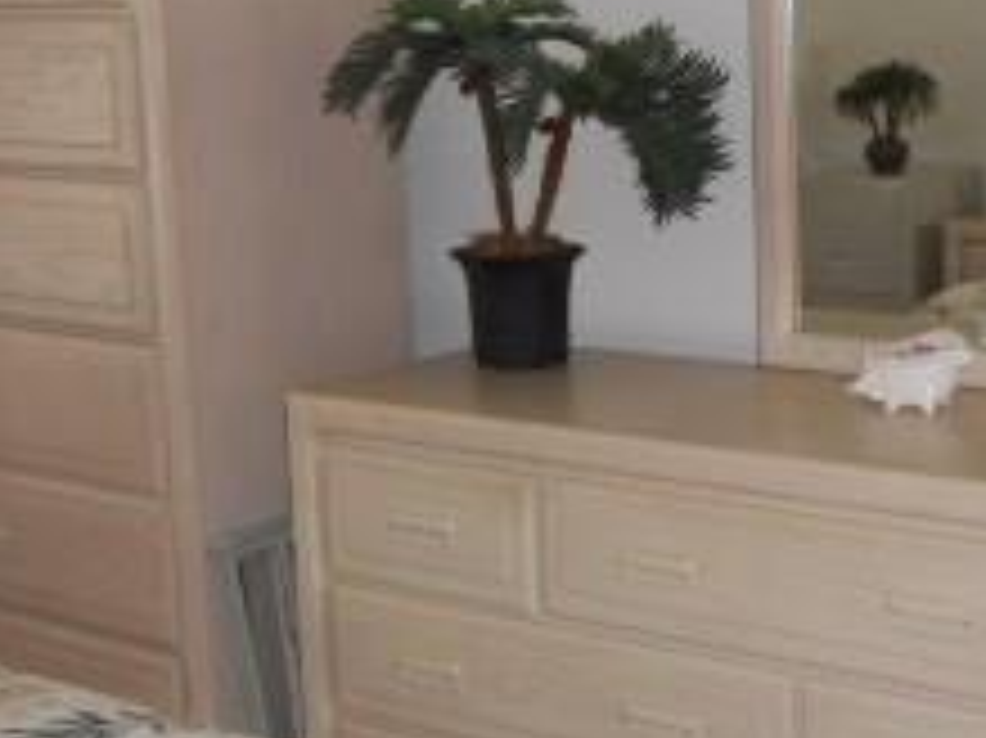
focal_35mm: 79
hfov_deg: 24.4
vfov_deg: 18.5
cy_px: 189
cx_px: 747
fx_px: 2249
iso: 200
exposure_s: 1/25
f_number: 3.2
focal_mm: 4.9
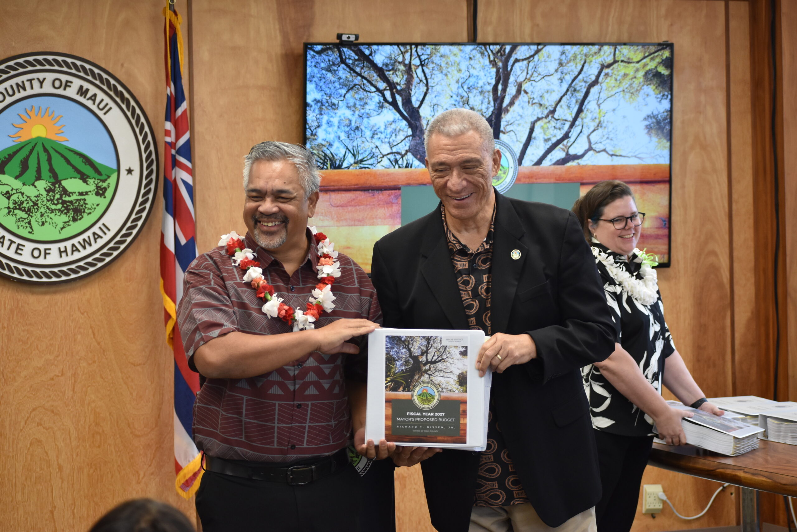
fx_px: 2591
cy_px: 266
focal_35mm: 117
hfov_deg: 17.5
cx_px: 398
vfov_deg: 11.7
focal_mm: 78
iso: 900
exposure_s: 1/125
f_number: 4.8
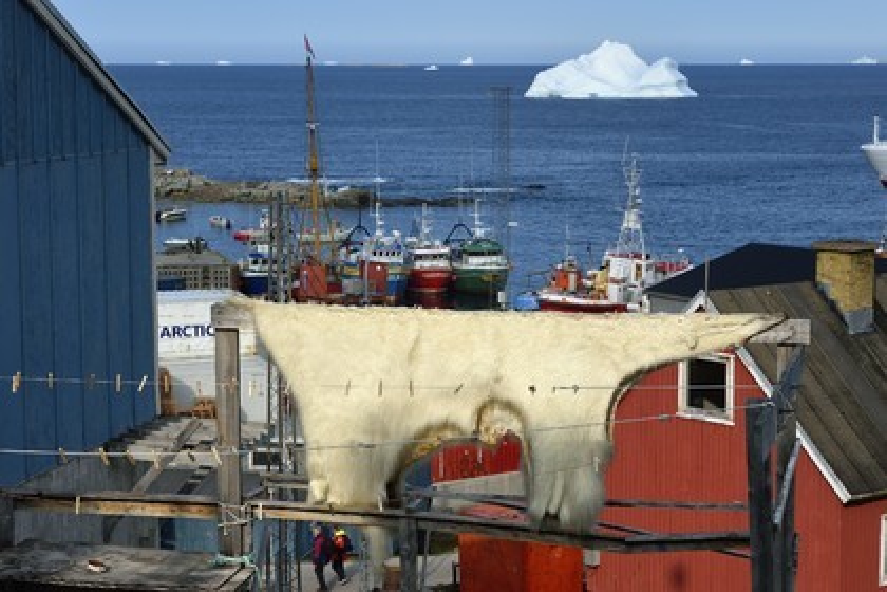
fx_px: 1971
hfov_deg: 25.4
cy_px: 296
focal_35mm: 80
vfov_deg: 17.1
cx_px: 444
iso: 200
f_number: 10
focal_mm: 80
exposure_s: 1/400
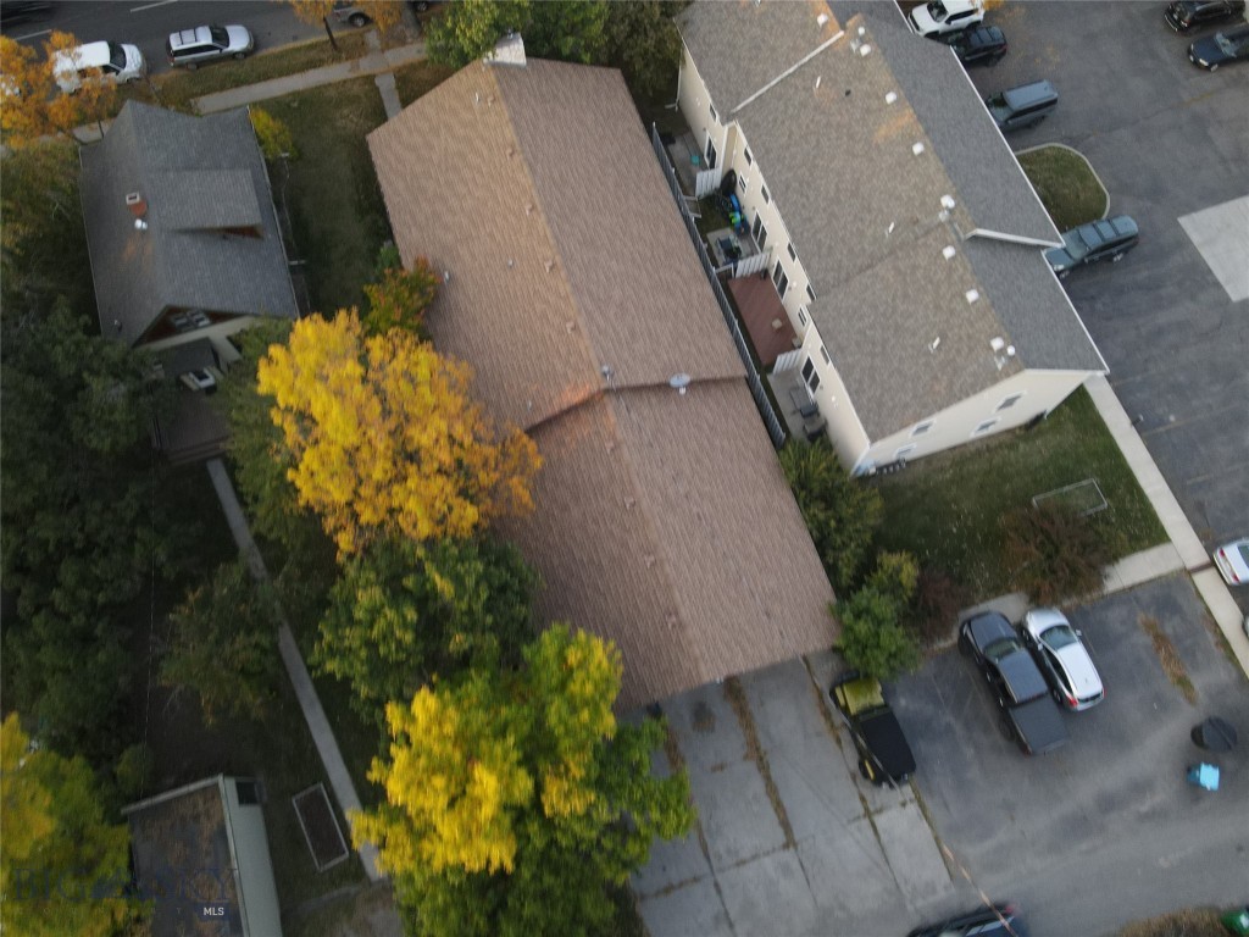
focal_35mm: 24
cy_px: 468
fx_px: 866
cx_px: 624
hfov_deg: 71.6
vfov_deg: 56.8
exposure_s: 1/10
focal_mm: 4.5
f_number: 2.8
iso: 570
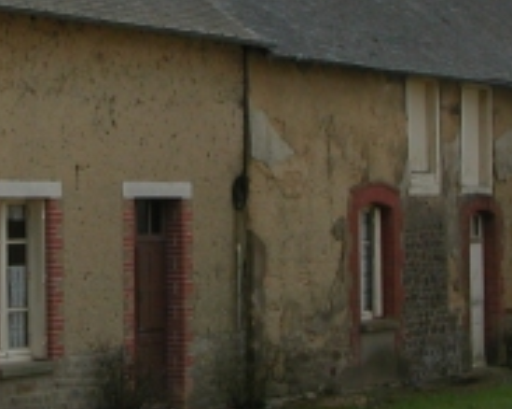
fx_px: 2044
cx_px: 62
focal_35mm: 135
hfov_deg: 14.2
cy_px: 98
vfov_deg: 11.4
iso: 100
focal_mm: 9.5
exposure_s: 1/273
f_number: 6.4
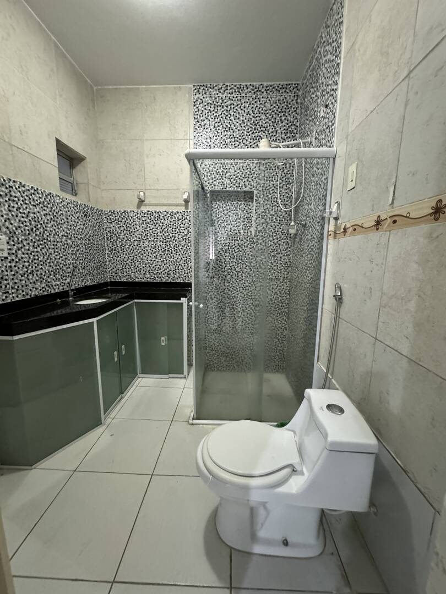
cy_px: 297
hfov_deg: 85.7
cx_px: 223
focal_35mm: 14
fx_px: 241
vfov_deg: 102.1
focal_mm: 2.22
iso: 1250
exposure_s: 1/60
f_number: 2.2
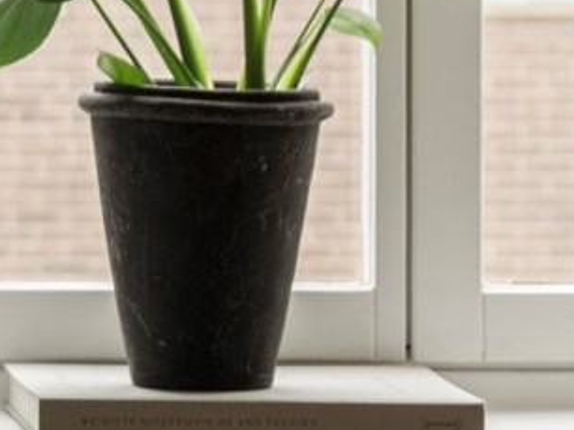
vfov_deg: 4.4
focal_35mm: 335
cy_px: -183
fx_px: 5551
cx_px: -516
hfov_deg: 5.8
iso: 250
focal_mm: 52
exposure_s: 1/8
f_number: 4.5
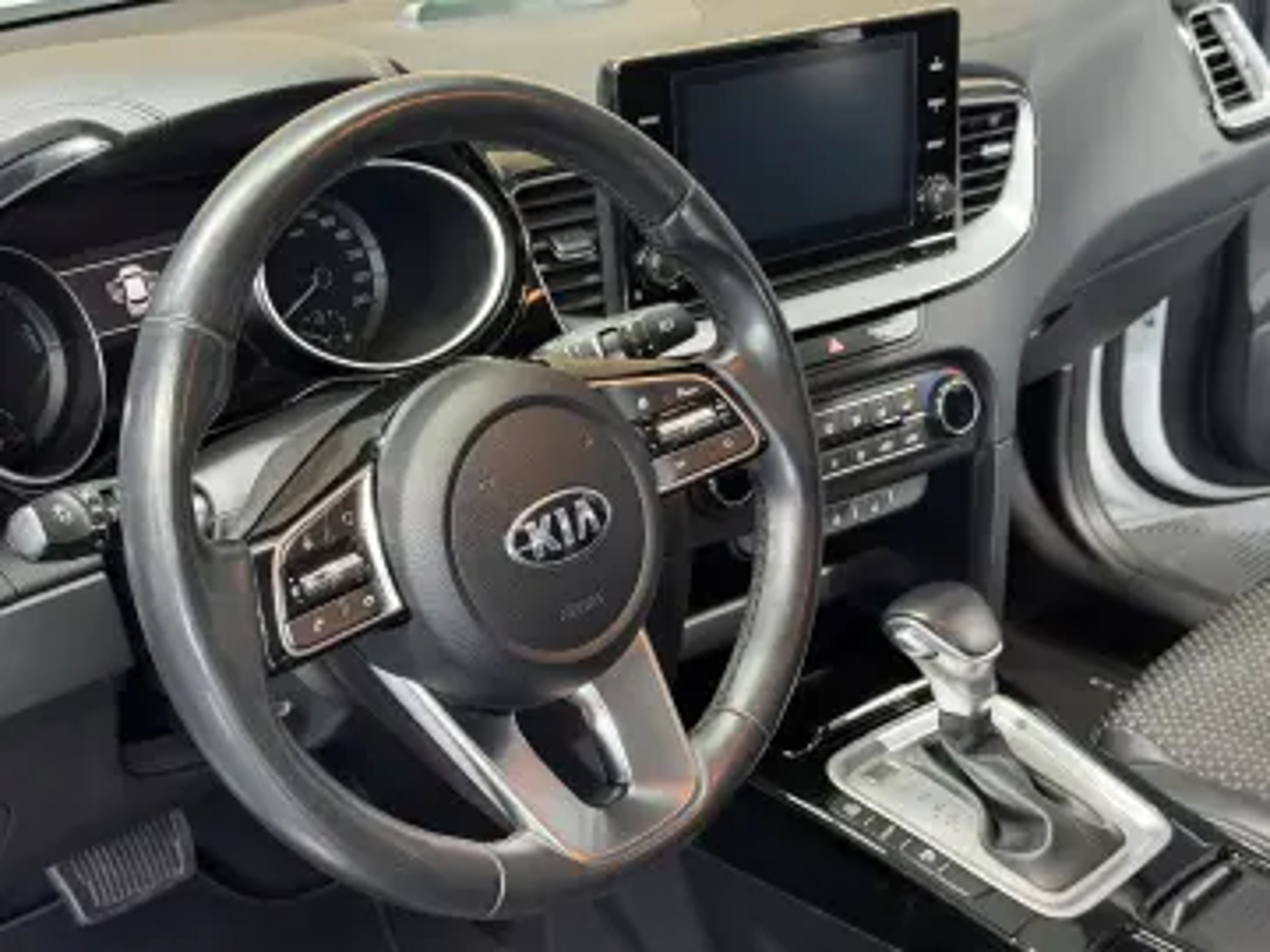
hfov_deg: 39.7
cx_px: 635
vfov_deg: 30.3
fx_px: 1761
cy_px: 476
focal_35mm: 48
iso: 400
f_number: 1.78
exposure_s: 1/25
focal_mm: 6.76
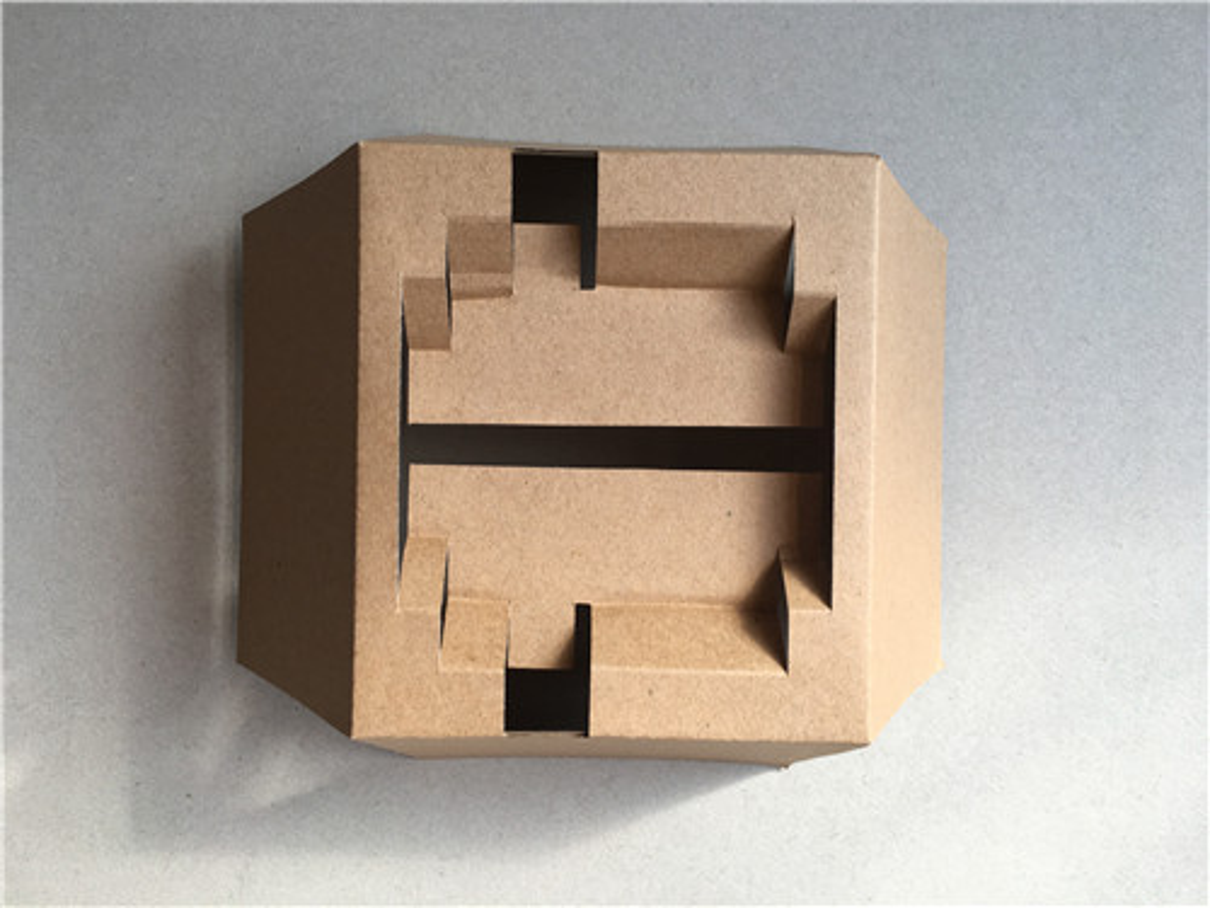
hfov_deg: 61.7
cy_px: 454
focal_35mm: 29
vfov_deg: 48.2
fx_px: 1014
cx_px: 605
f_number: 2.2
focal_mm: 4.15
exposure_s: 1/100
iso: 32
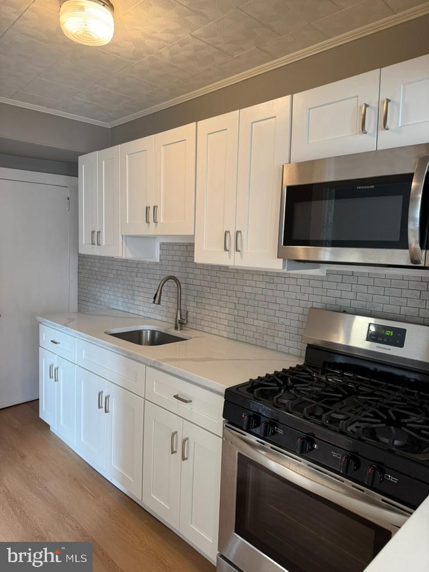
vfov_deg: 71.6
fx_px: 397
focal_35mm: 24
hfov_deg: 56.8
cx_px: 214
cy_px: 286
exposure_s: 1/120
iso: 160
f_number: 1.78
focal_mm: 6.76
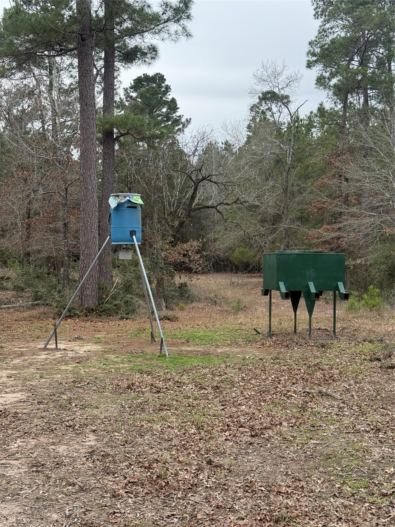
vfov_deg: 39.7
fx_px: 730
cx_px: 198
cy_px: 264
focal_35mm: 48
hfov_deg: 30.3
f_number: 1.78
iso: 100
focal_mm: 6.76
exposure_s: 1/1456
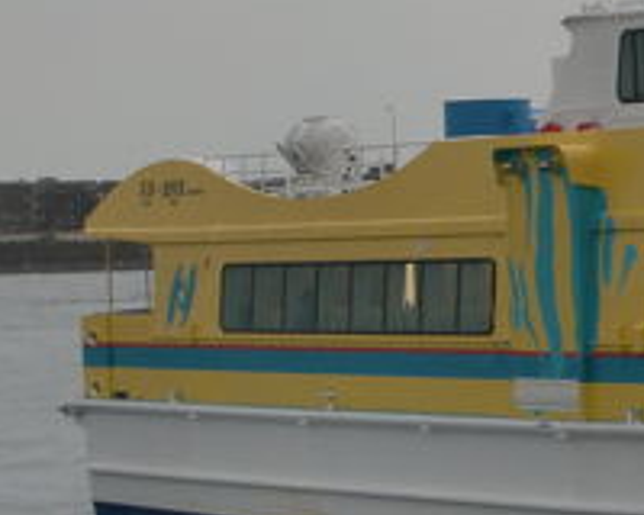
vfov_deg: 6.2
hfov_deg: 7.6
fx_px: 4765
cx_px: 989
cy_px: 101
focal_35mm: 250
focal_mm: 13.9
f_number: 4.6
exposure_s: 1/80
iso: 100
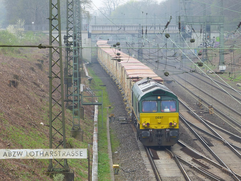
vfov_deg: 6.8
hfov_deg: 9.1
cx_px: 120
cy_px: 90
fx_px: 1511
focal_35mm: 217
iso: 100
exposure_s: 1/40
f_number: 8
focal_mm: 39.1
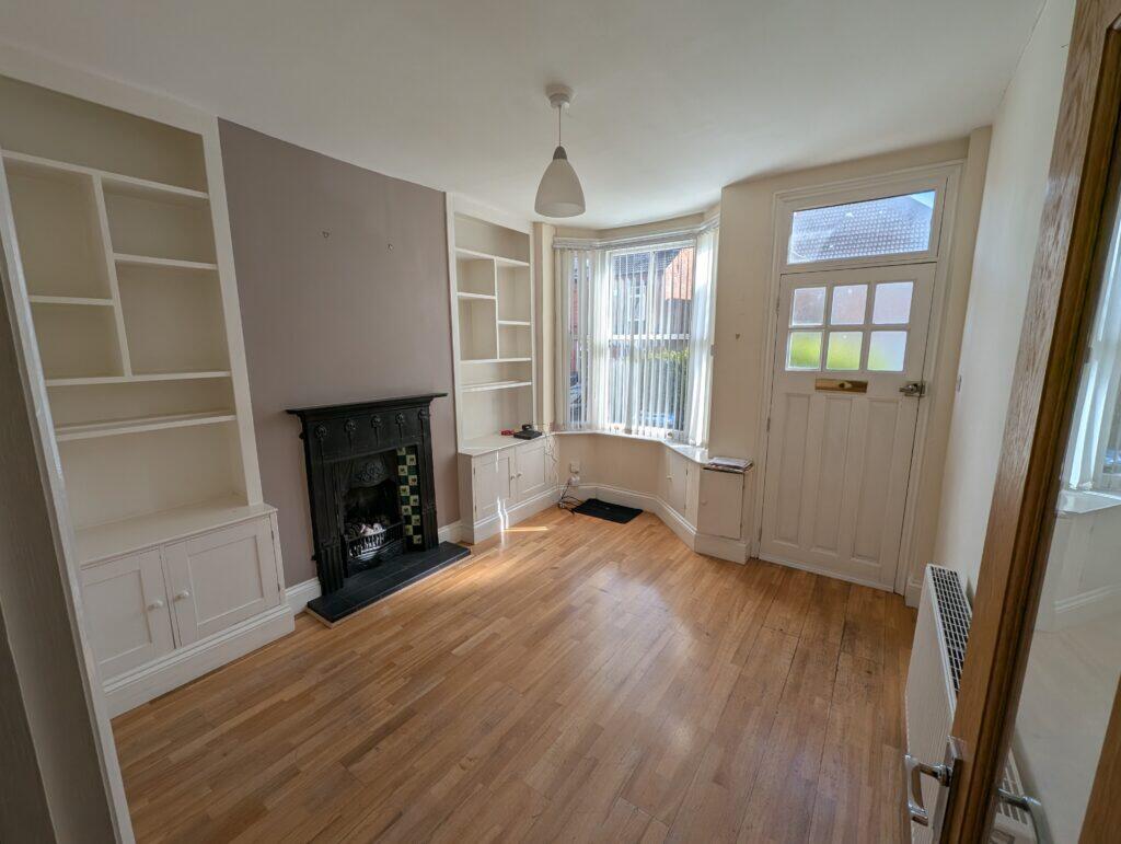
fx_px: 422
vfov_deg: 90.1
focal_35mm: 13
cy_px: 422
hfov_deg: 106.1
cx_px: 560
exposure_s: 1/413
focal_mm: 1.95
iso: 43
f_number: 2.2
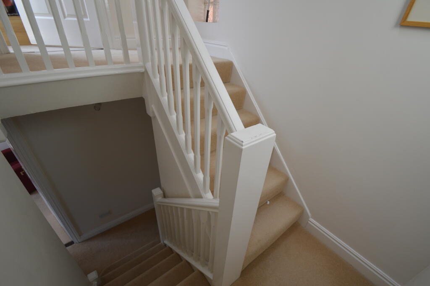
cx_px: 215
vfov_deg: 77.2
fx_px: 179
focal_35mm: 15
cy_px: 143
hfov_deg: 100.4
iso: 250
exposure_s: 1/60
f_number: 5.6
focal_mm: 10
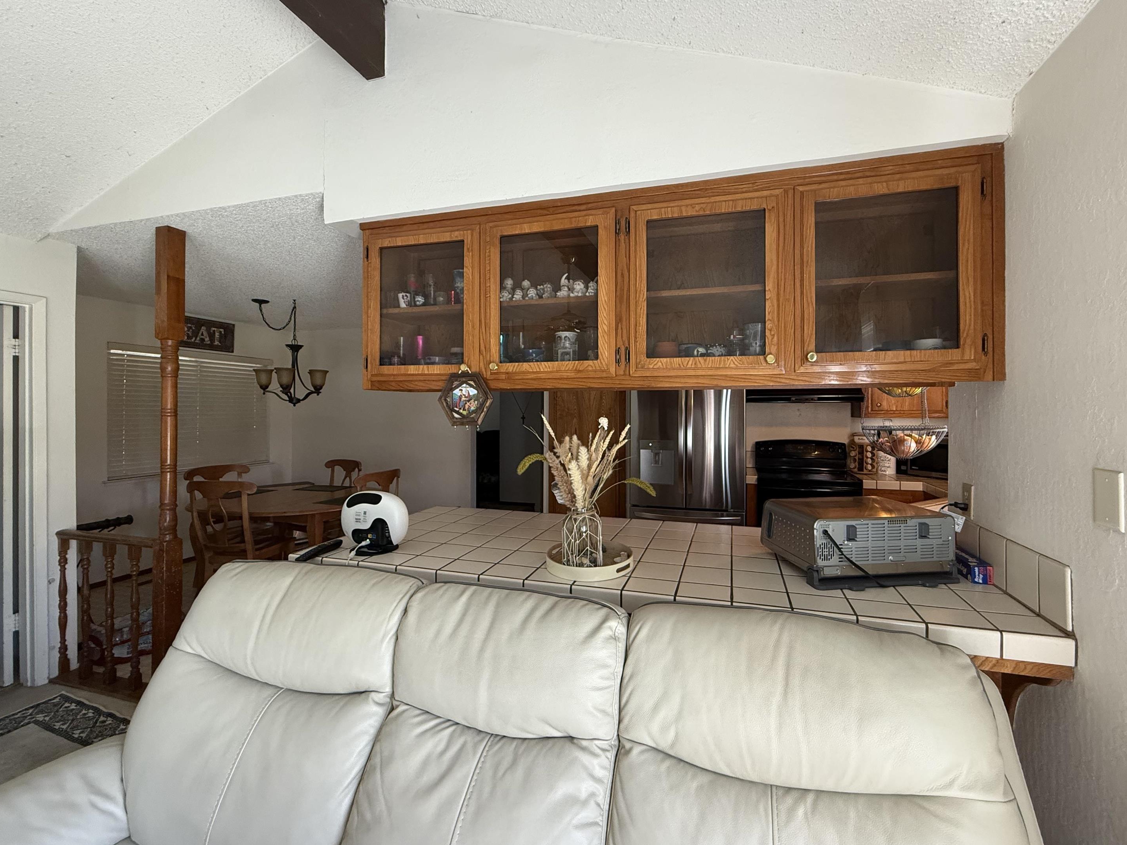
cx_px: 600
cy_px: 409
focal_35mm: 15
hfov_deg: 98.0
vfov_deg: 81.7
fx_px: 488
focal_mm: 2.22
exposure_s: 1/63
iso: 400
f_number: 2.2
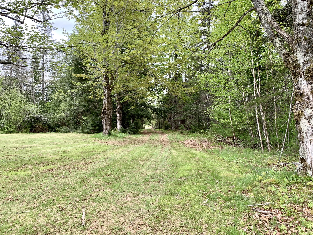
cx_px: 154
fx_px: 253
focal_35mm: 28
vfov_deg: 49.7
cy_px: 109
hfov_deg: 63.4
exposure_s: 1/316
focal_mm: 4.25
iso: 25
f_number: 1.8
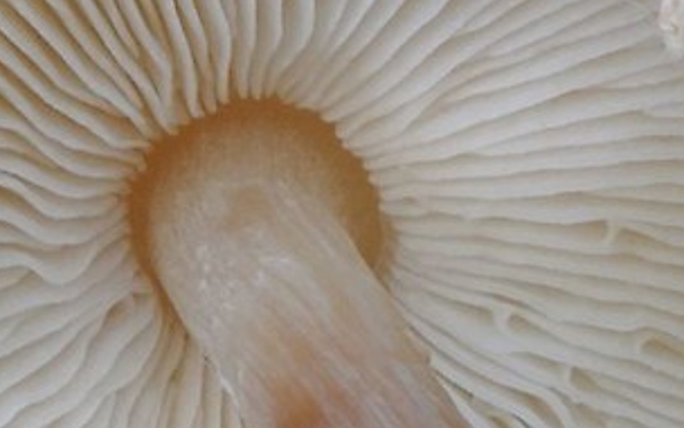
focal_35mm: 483
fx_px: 9004
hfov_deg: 4.4
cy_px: -538
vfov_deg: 2.7
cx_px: 277
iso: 200
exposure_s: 2
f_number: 25
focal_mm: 40
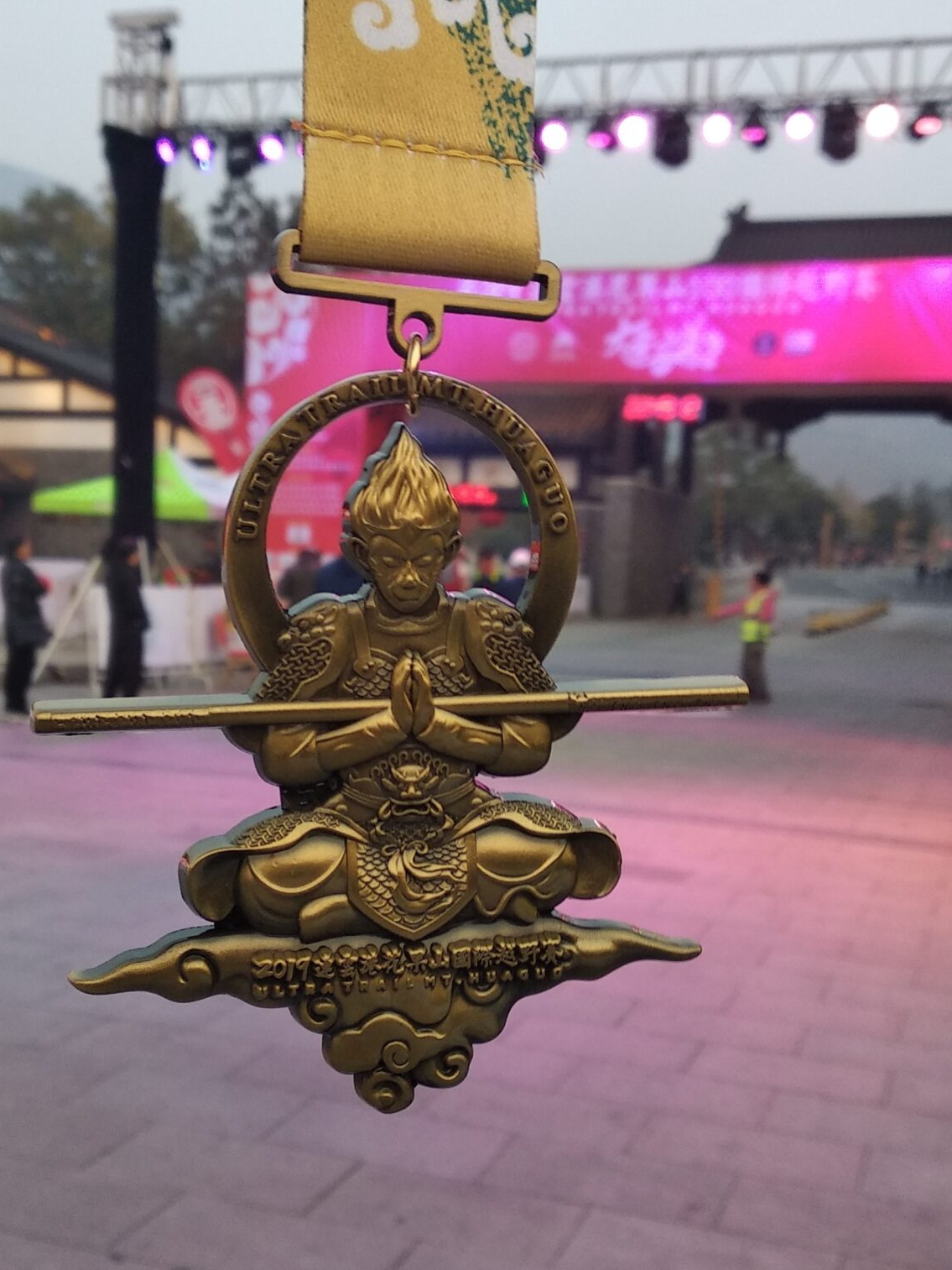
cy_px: 713
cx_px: 359
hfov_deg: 32.7
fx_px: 1613
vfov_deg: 42.9
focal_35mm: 44
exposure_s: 1/50
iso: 160
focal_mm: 3.81
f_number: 2.2
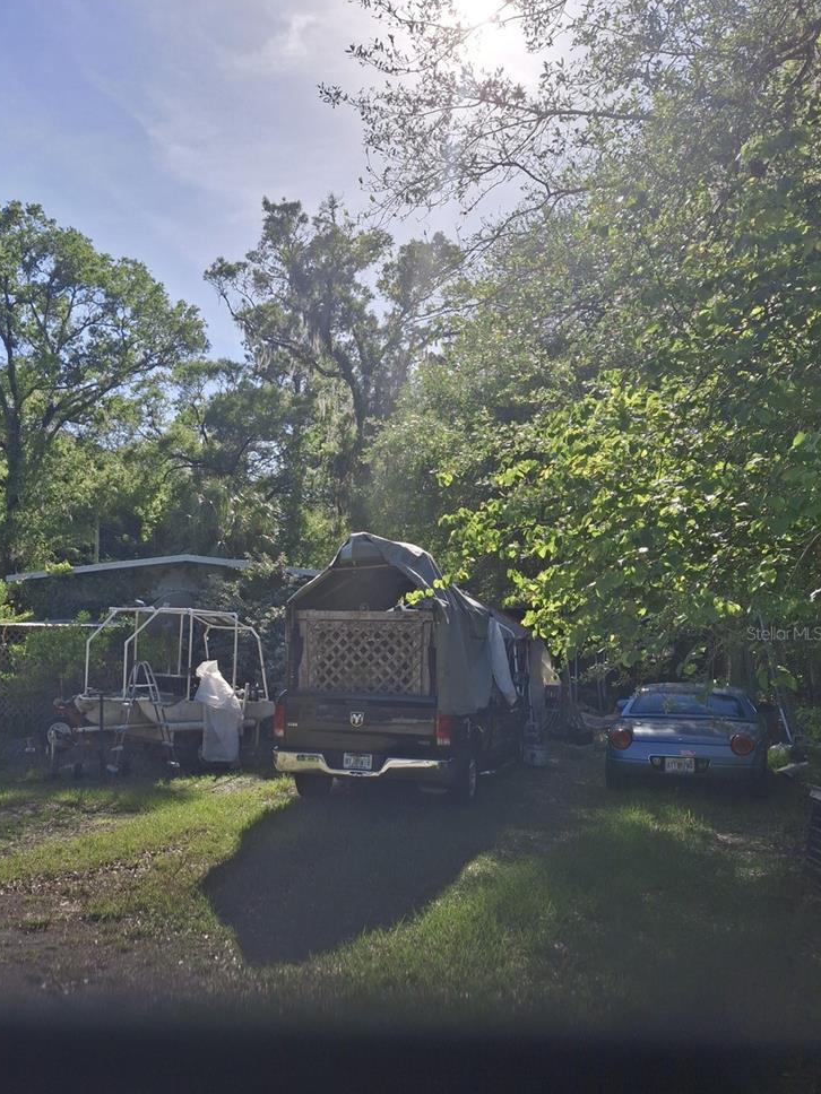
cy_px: 633
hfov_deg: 45.1
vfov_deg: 58.1
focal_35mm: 31
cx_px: 318
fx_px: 980
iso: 25
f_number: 1.8
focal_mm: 4.69
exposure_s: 1/1266
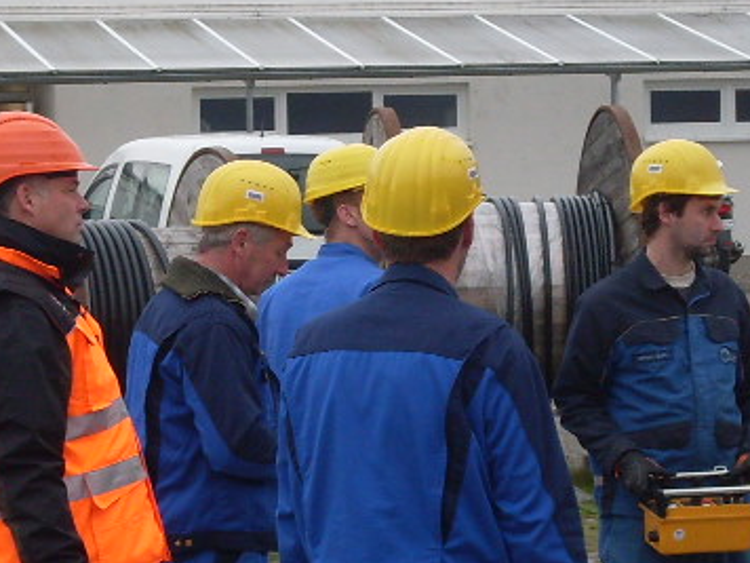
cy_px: 312
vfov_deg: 6.4
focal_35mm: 233
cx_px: 396
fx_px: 5048
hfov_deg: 8.5
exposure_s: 1/90
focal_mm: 13.5
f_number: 4
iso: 100
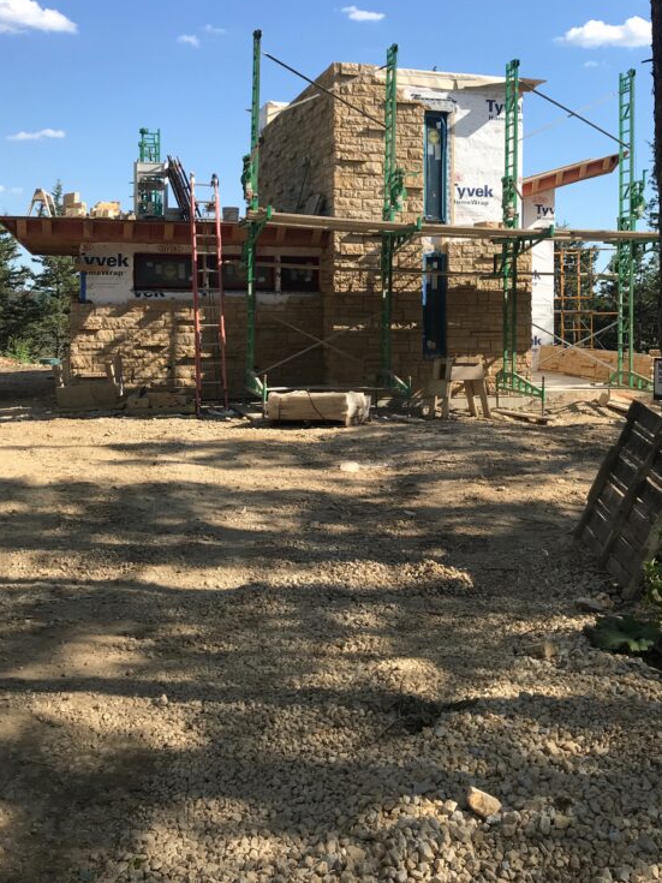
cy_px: 292
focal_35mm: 39
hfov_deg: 36.7
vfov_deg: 47.1
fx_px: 995
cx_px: 398
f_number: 1.8
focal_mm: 3.99
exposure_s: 1/1570
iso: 20
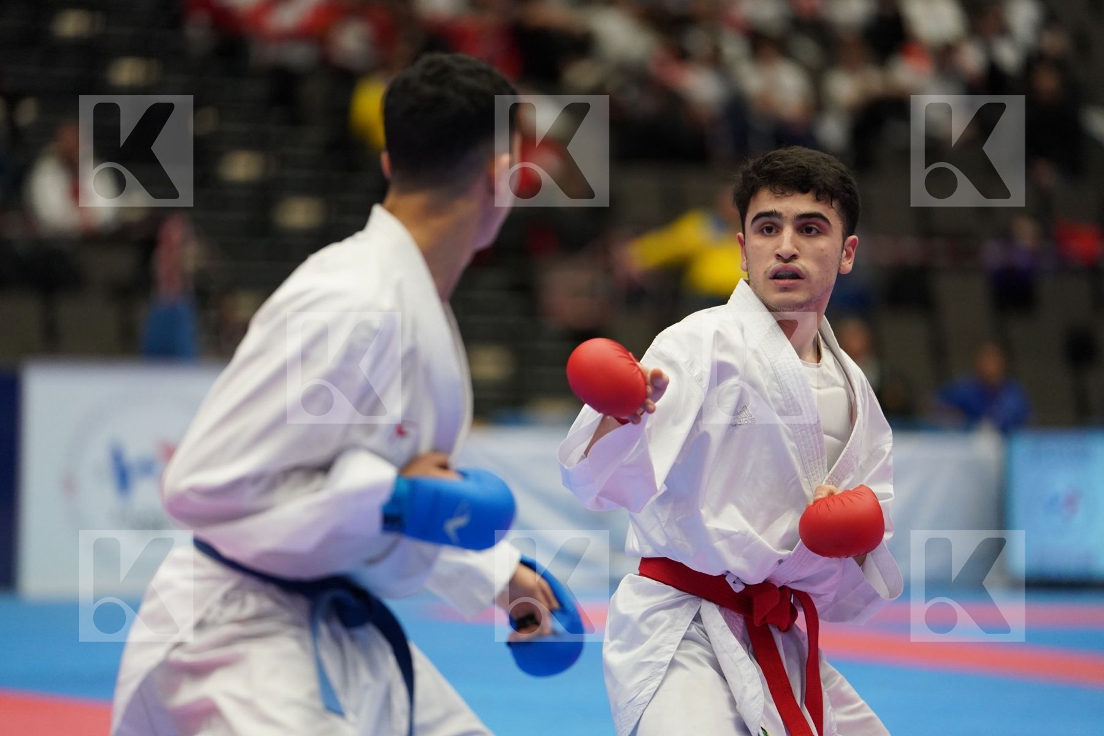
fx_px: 6133
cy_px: 368
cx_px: 552
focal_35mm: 200
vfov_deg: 6.9
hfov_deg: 10.3
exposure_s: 1/1000
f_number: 2.8
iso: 2500
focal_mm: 200
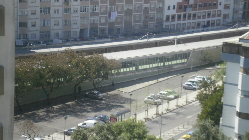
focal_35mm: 115
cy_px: 92
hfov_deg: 18.6
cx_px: 124
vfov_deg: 10.5
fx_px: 759
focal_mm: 18.6
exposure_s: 1/250
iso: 100
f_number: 5.9
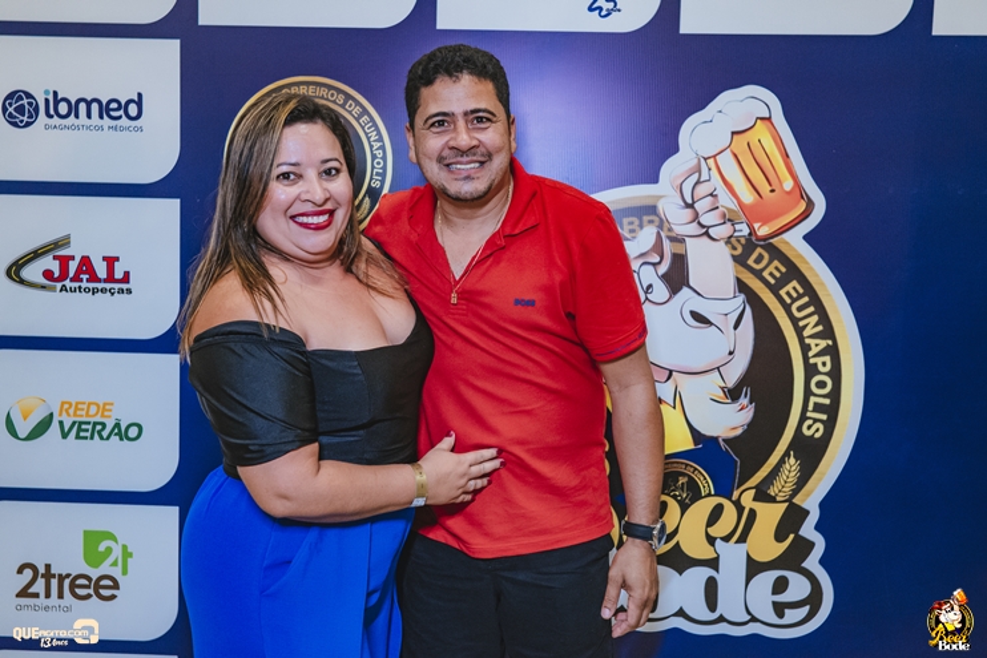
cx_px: 494
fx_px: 987
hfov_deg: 53.1
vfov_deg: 36.9
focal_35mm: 36
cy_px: 329
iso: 2500
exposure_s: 1/320
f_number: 2.5
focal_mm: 24
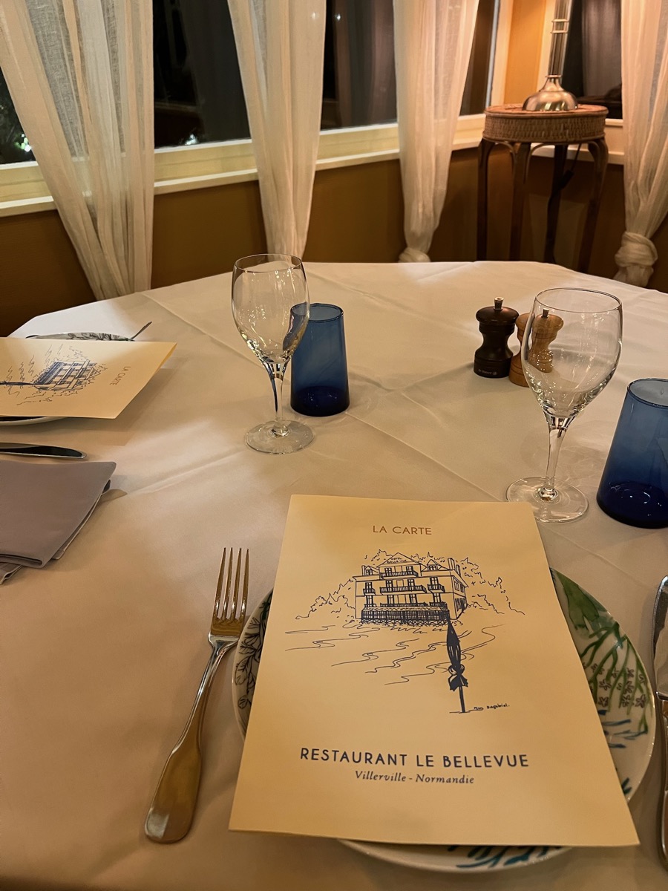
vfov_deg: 67.3
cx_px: 334
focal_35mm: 26
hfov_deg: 53.1
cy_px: 446
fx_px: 669
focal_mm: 5.7
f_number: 1.5
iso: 250
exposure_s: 1/50
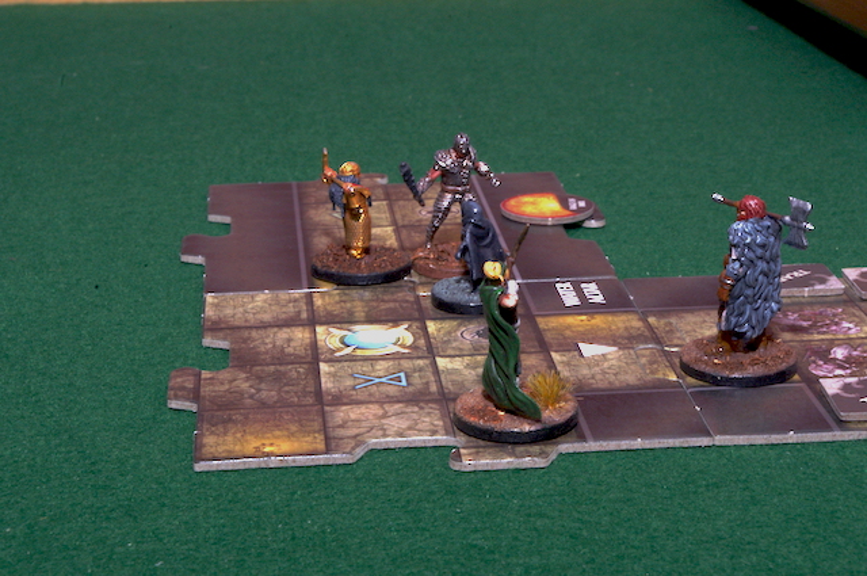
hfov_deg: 24.8
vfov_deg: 16.6
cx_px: 434
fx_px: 1972
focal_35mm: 82
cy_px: 288
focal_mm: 55
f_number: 22
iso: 200
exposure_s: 1/40
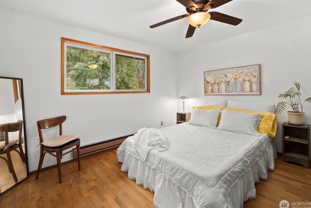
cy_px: 101
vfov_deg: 77.3
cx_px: 161
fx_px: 130
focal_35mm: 15
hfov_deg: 100.3
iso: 1000
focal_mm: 14
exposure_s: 1/15
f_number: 7.1
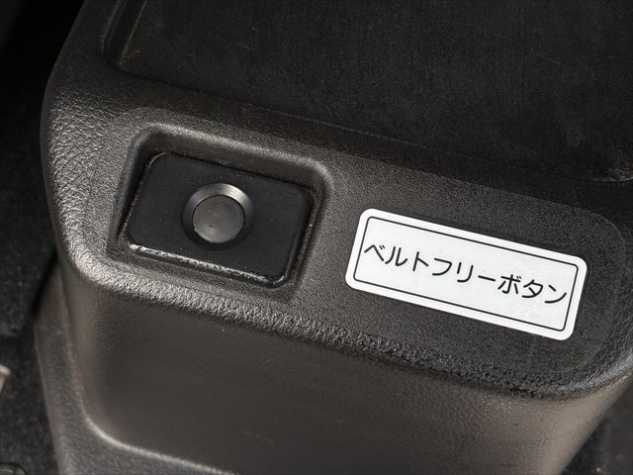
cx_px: 316
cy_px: 238
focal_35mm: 52
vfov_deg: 28.0
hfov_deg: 36.8
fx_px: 951
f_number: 1.6
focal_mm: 5.96
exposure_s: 1/225
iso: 32
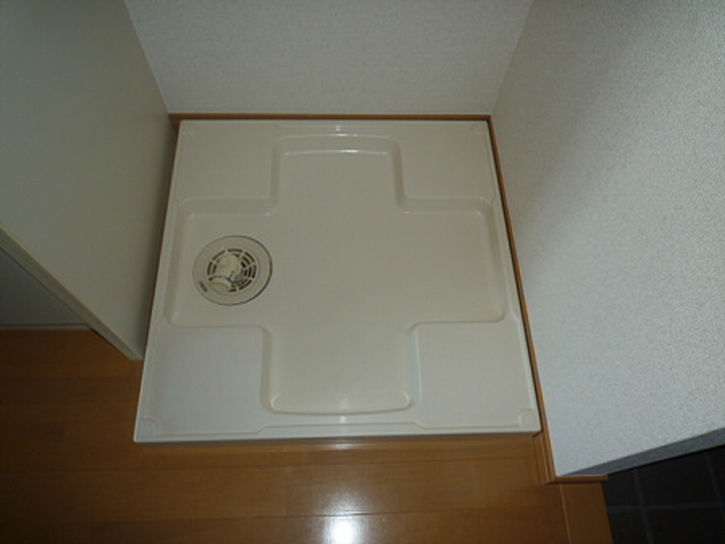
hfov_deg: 69.4
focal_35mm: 25
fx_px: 524
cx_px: 362
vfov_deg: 54.9
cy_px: 272
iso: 100
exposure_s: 1/30
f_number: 2.8
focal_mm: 4.4
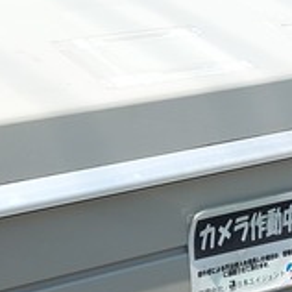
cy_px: 187
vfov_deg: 13.5
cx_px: 251
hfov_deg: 13.4
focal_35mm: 129
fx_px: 1231
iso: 25
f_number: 1.8
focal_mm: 5.23
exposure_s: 1/696
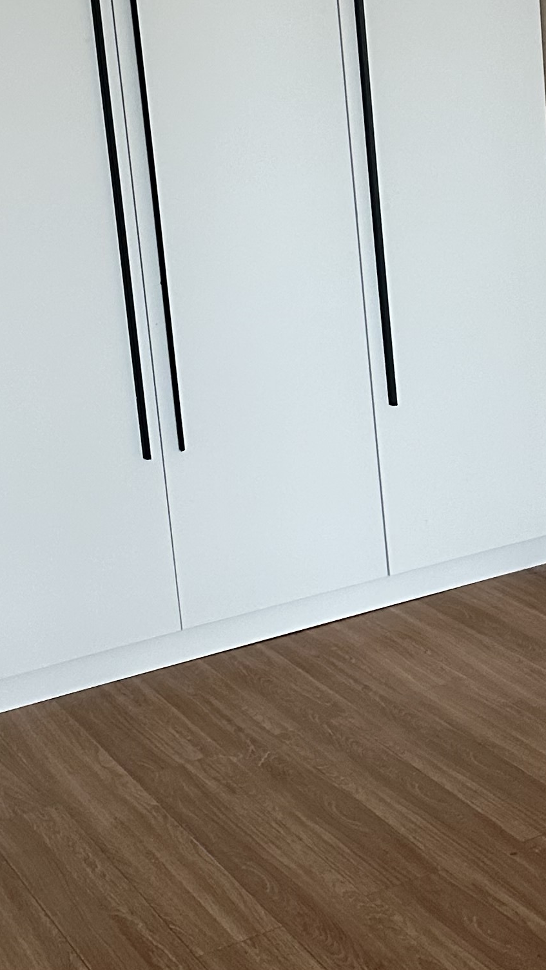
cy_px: 287
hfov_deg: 17.2
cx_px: 251
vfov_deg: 29.8
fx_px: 1802
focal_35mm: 70
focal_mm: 6.86
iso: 500
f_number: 1.78
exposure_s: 1/60
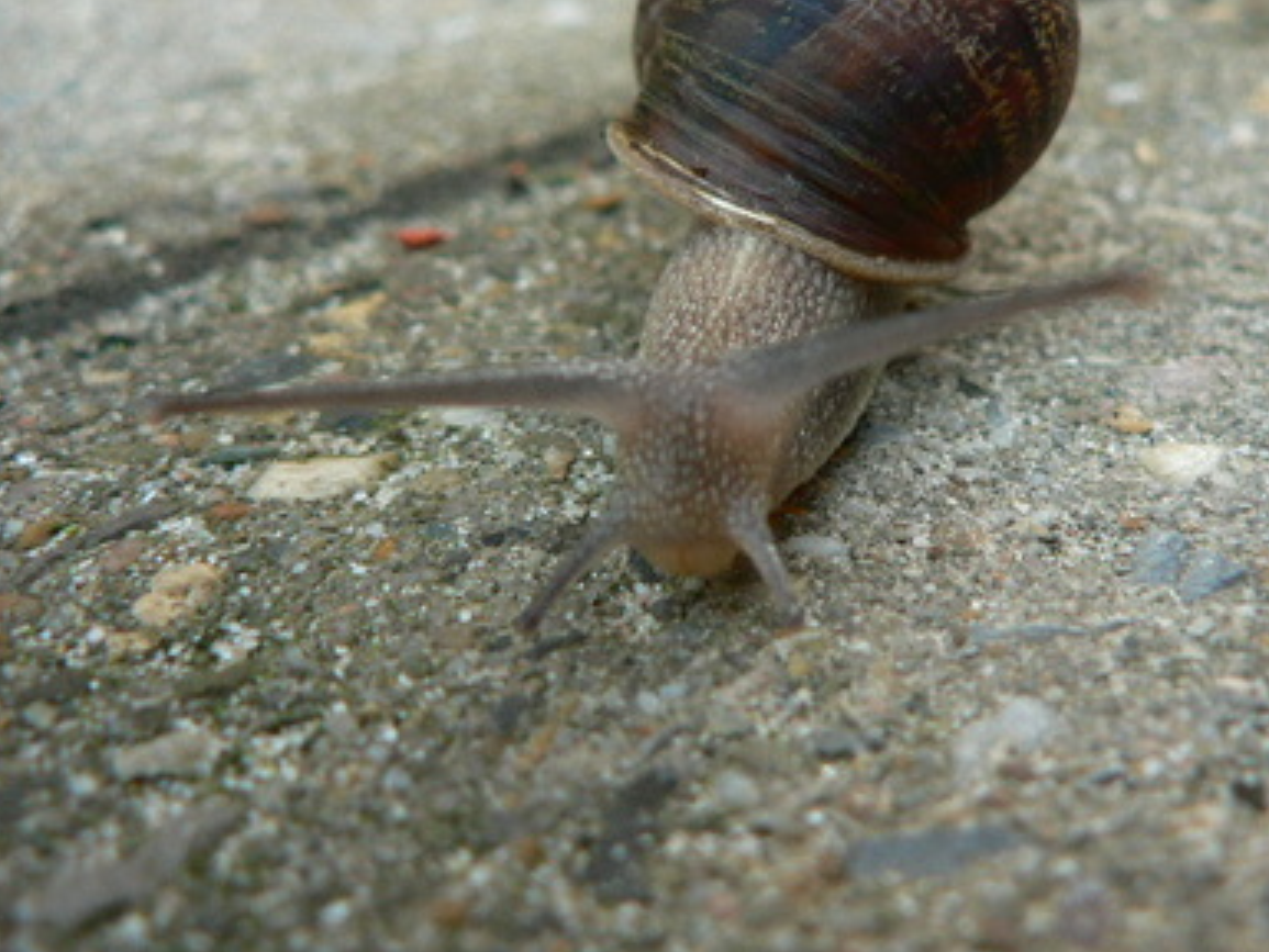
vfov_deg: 33.5
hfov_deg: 43.8
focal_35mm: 43
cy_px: 400
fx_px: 1577
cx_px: 682
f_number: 2.8
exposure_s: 1/30
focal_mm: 6
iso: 150
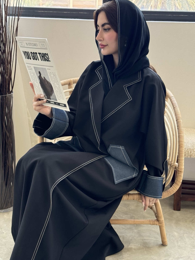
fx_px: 361
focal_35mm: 48
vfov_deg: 39.7
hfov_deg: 30.3
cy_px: 130
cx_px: 98
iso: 100
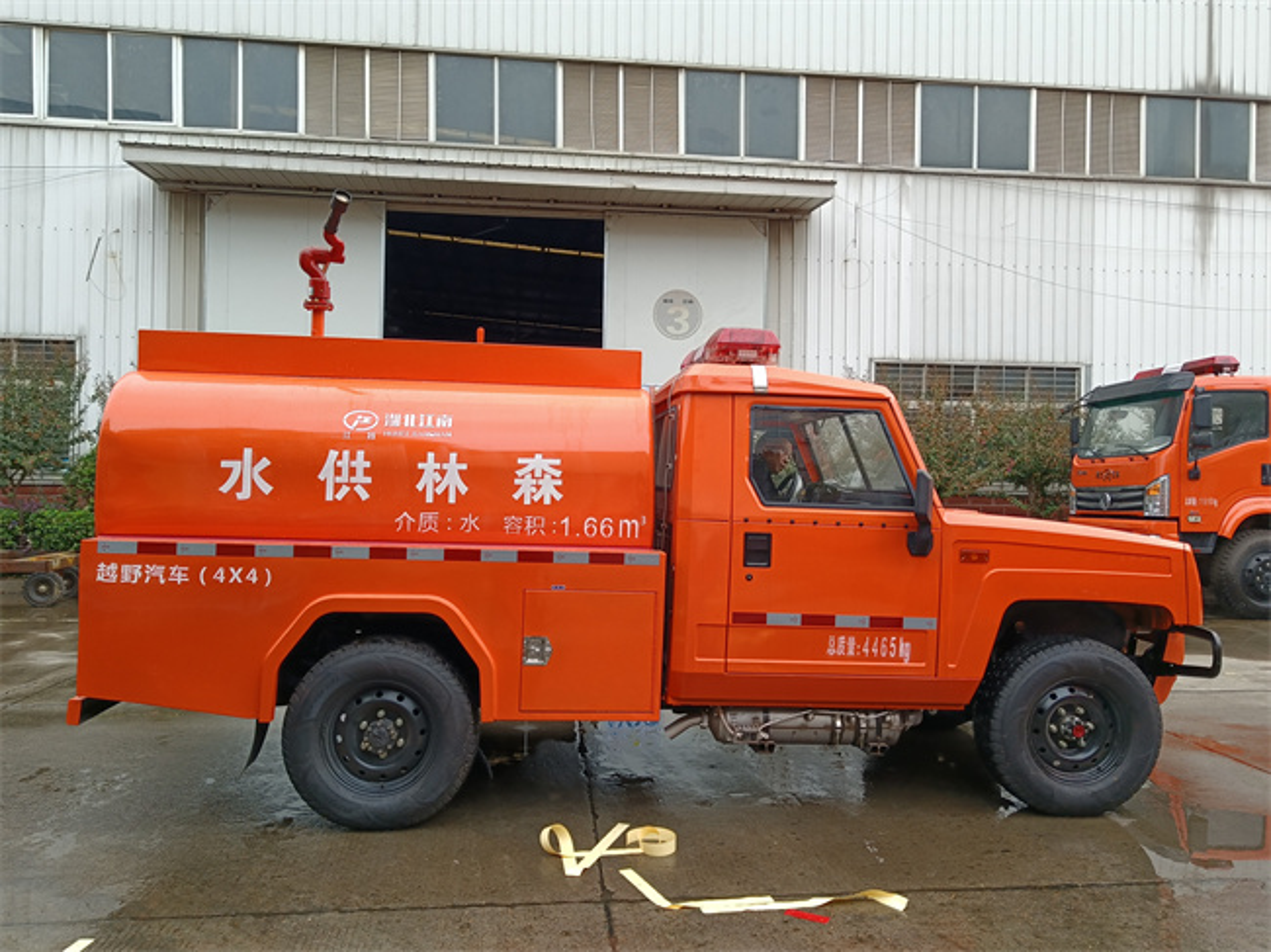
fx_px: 991
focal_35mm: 27
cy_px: 476
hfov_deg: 65.3
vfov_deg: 51.3
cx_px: 636
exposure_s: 1/121
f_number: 1.9
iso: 100
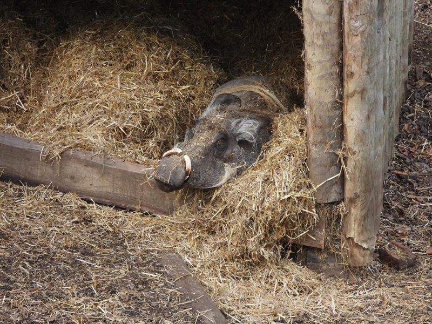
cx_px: 216
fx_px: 2496
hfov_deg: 9.9
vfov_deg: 7.4
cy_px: 162
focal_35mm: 200
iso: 100
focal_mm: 35.9
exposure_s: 1/80
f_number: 4.5
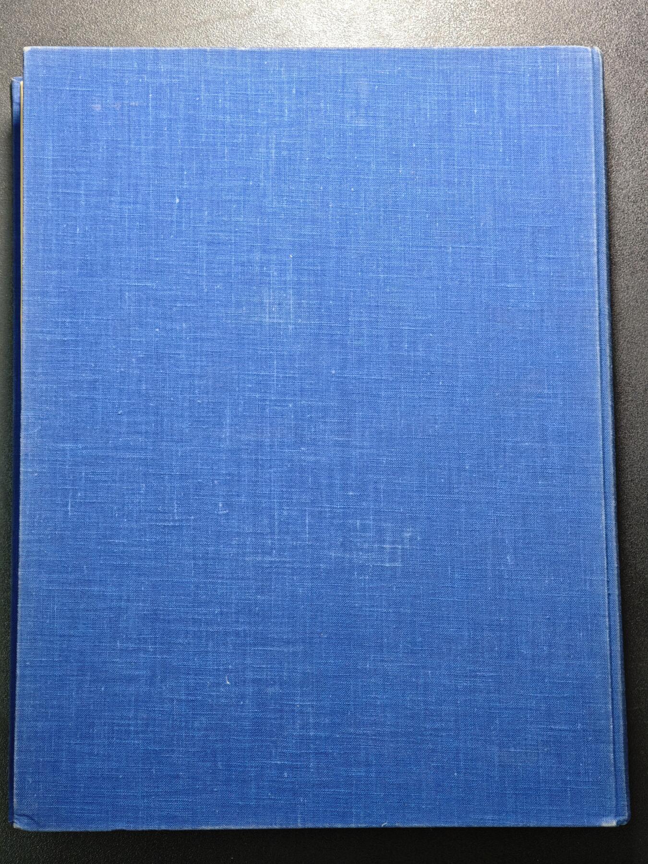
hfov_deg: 24.4
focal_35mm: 60
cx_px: 324
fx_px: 1498
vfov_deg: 32.2
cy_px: 432
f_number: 2
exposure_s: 1/50
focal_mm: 9
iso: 1000
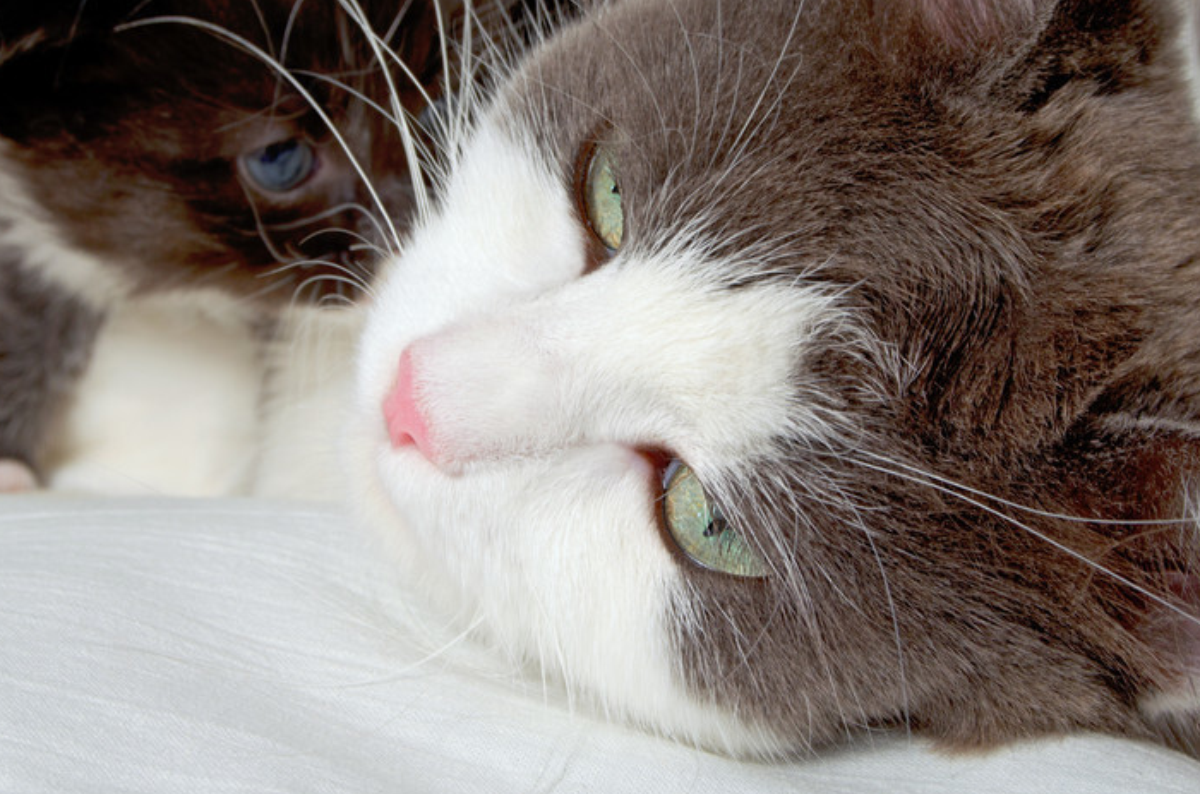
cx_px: 621
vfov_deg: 11.3
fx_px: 4014
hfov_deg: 17.0
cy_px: 276
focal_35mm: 121
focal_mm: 55
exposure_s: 1/125
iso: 100
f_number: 11
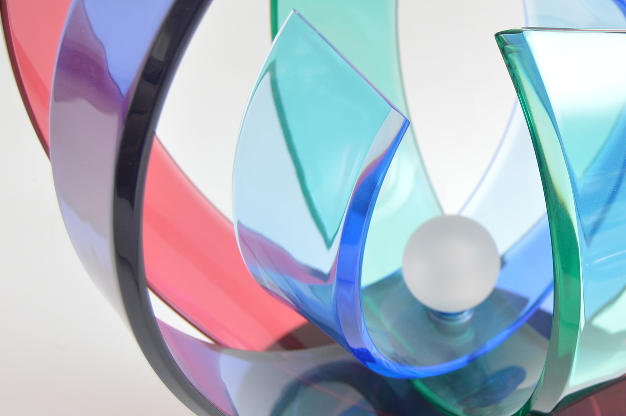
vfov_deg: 22.2
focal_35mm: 61
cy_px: 179
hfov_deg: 31.8
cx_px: 531
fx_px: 1058
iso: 200
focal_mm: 23
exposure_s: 1/160
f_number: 3.8
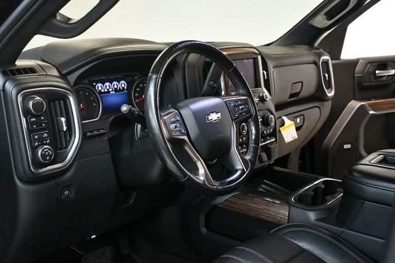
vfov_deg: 33.4
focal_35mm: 40
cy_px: 132
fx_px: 439
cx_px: 198
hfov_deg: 48.5
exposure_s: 1/60
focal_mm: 27
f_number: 4
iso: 3600
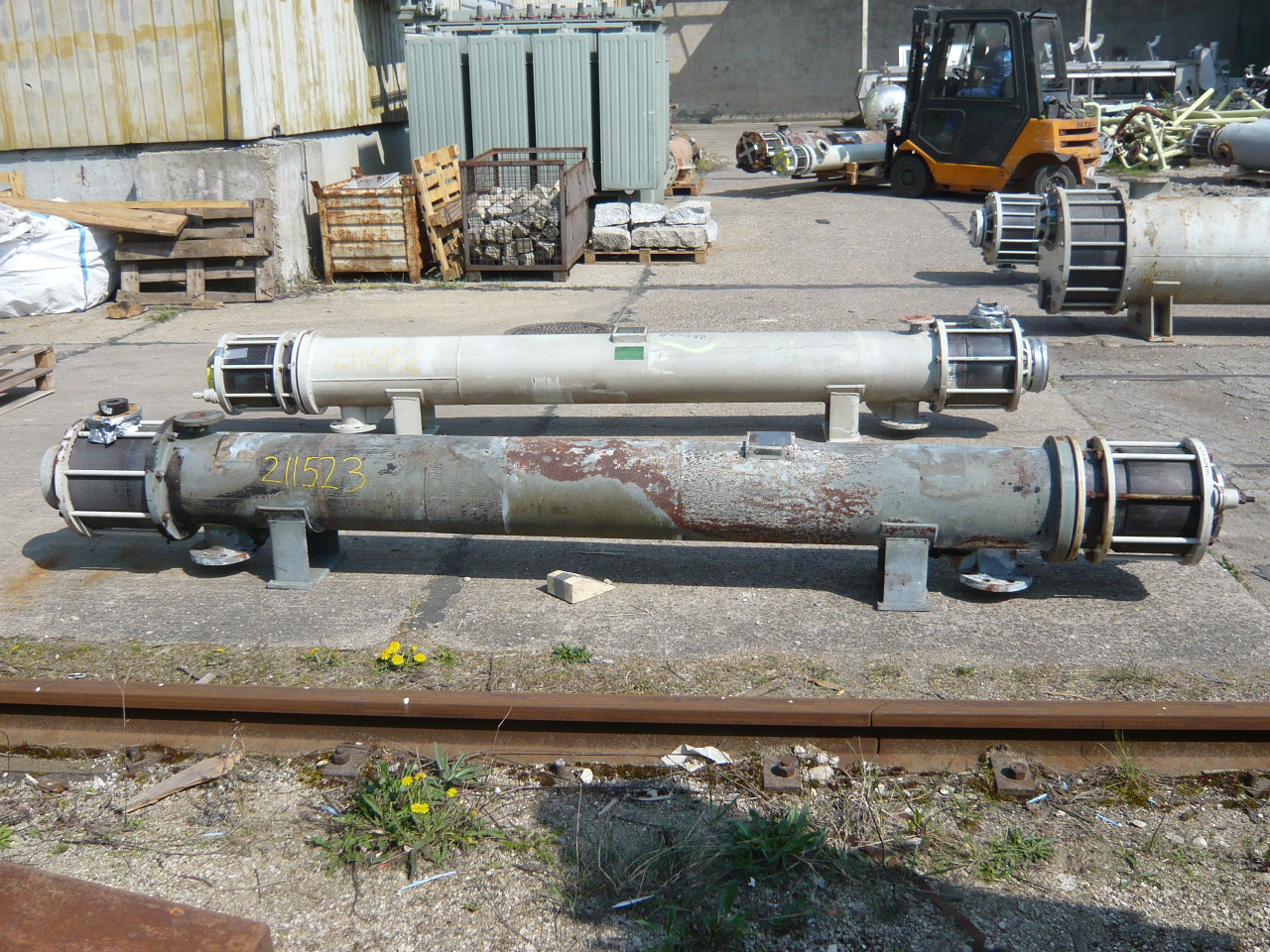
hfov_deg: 56.8
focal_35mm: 32
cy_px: 476
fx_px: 1174
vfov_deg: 44.2
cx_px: 635
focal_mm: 4.6
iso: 100
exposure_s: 1/160
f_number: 8
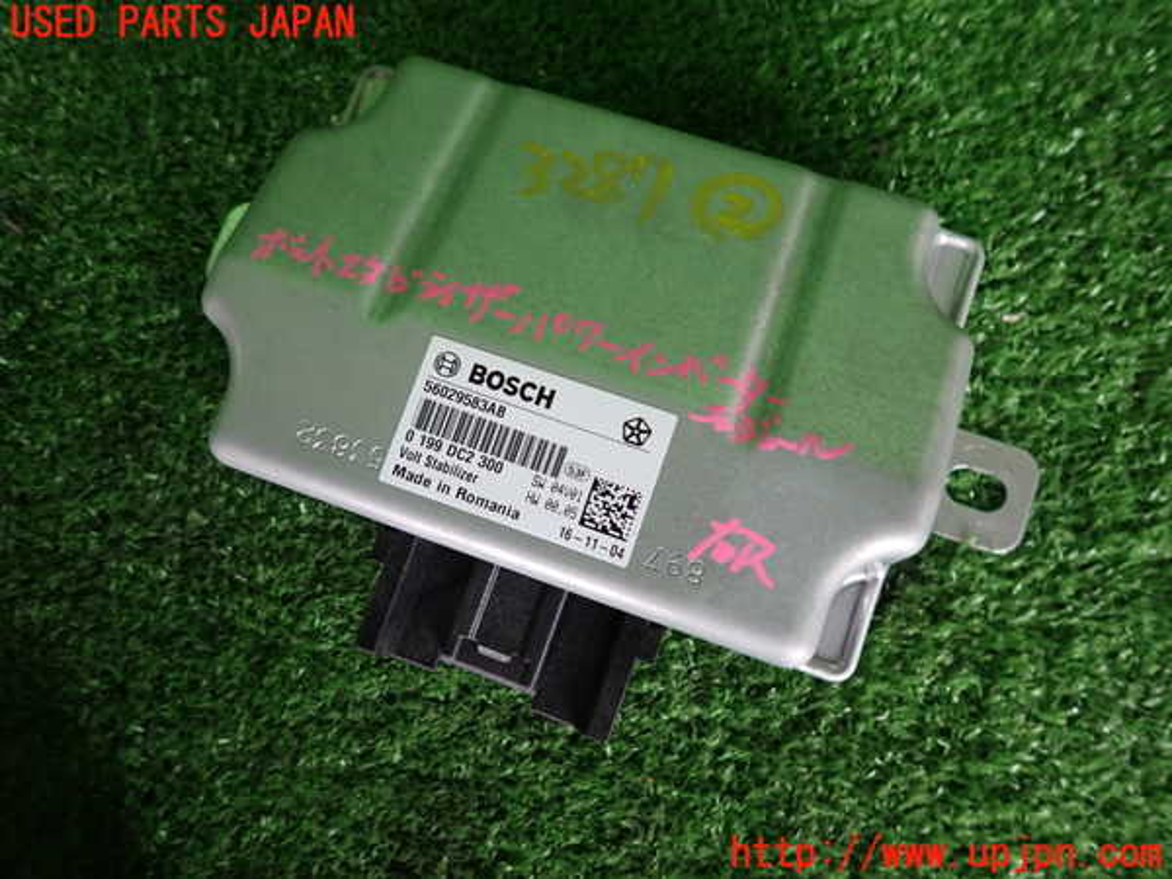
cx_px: 586
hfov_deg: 69.4
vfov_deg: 54.9
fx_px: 846
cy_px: 440
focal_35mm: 25
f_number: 2
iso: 200
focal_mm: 4.5
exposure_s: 1/50
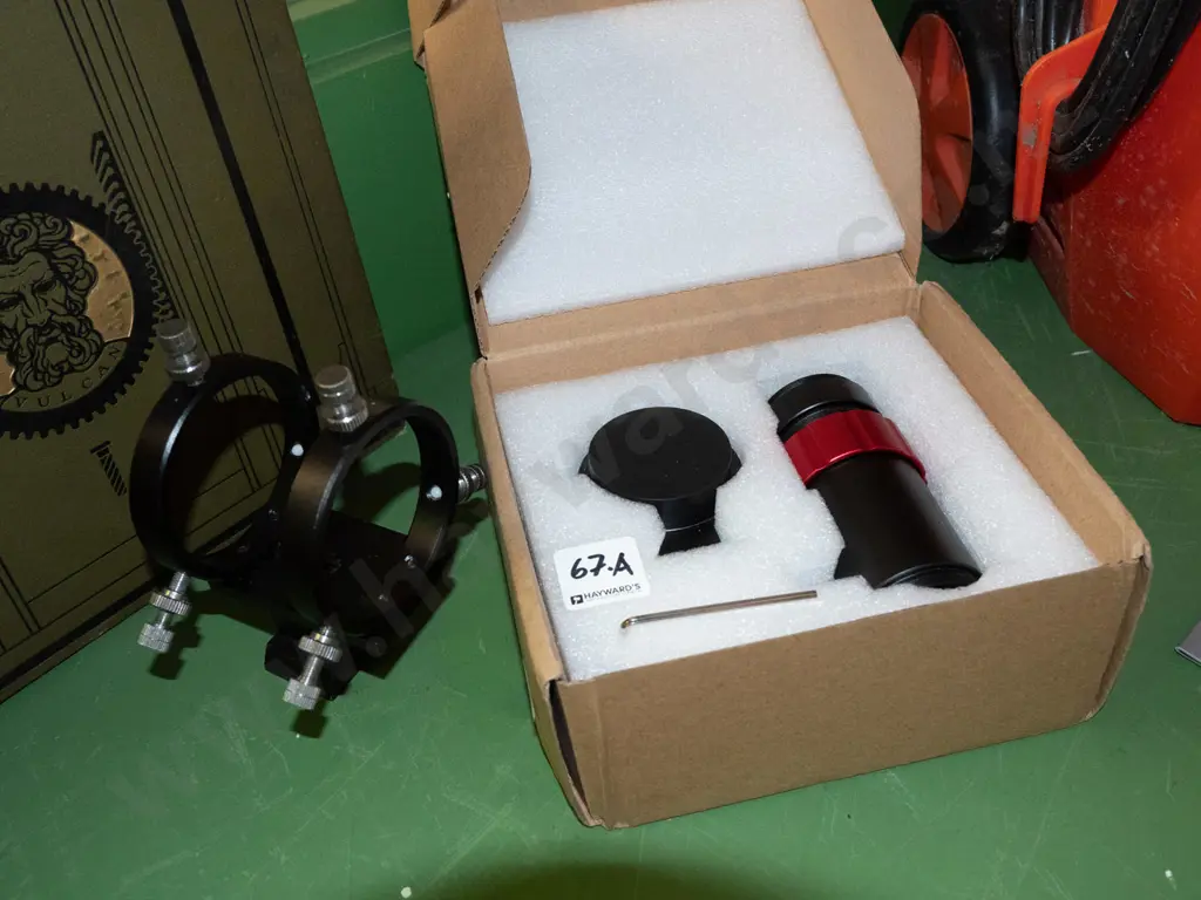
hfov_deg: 56.8
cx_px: 600
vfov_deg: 44.2
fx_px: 1110
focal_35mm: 32
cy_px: 450
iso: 3200
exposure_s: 1/160
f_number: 5.6
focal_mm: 16
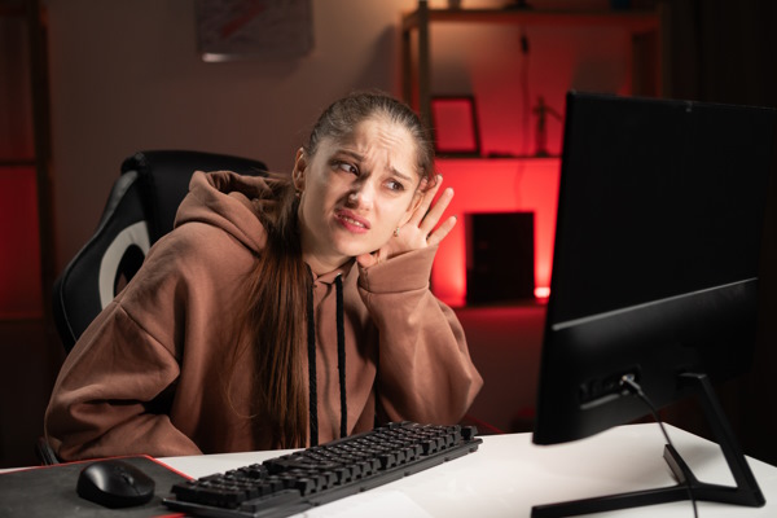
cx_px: 388
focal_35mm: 52
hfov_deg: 37.9
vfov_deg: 25.8
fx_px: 1133
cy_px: 259
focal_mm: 35
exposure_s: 1/125
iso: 320
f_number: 2
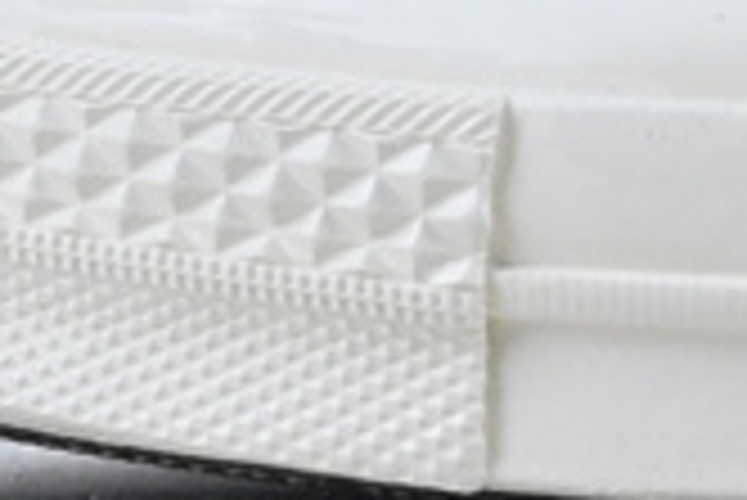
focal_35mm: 369
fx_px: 7663
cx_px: 1444
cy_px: -468
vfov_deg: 3.7
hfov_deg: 5.5
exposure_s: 1/160
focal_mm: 34
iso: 1000
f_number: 10
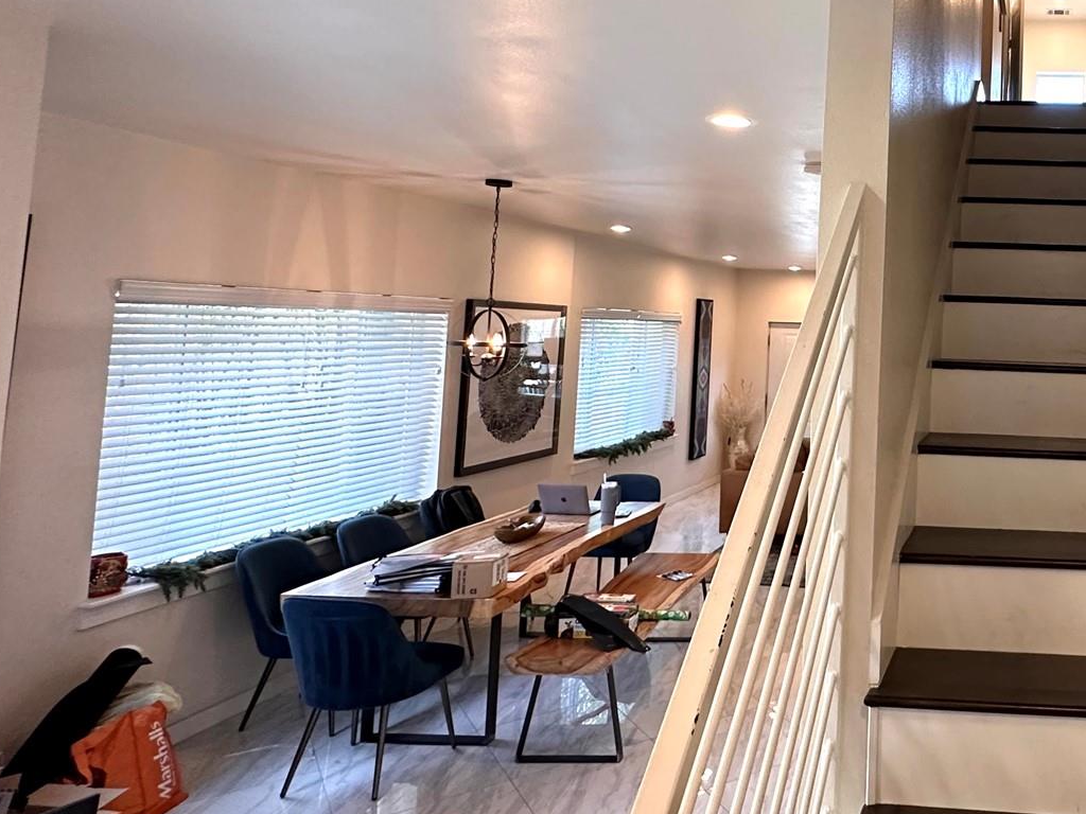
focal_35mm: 28
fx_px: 878
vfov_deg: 49.0
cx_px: 985
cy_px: 280
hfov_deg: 54.8
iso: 320
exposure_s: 1/120
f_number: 2.2
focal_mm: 2.22
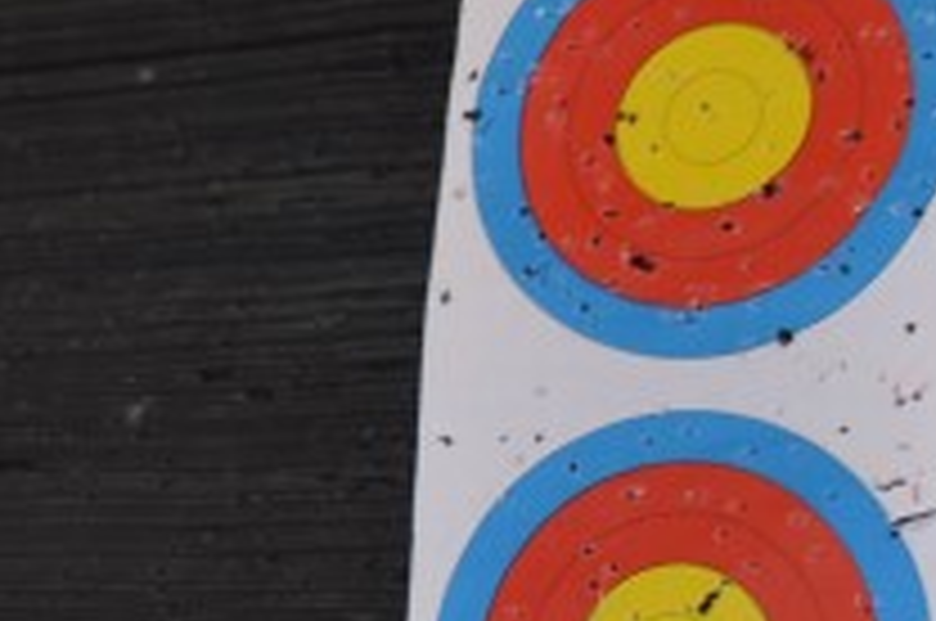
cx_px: -608
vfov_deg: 7.0
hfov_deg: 10.1
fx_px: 5088
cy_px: 394
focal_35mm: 196
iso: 250
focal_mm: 26
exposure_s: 1/125
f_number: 3.8
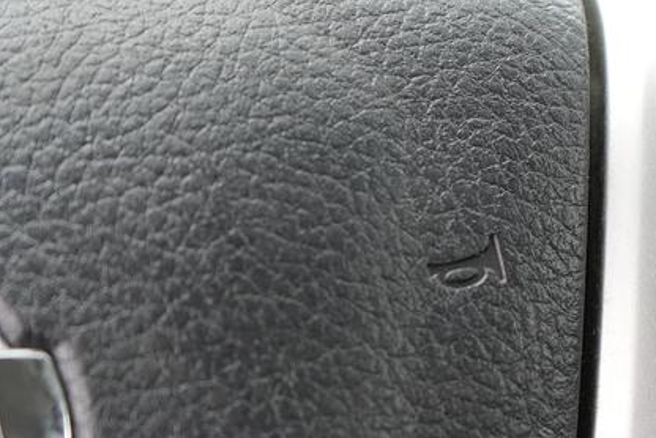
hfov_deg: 12.3
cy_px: 254
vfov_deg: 8.4
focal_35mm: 163
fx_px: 2972
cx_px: 806
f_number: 5
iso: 200
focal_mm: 53
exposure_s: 1/60
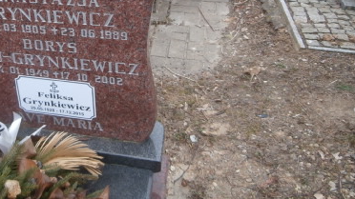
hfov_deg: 43.4
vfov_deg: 25.8
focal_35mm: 45
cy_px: 25
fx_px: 423
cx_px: 73
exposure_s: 1/100
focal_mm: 4.2
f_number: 3
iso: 100
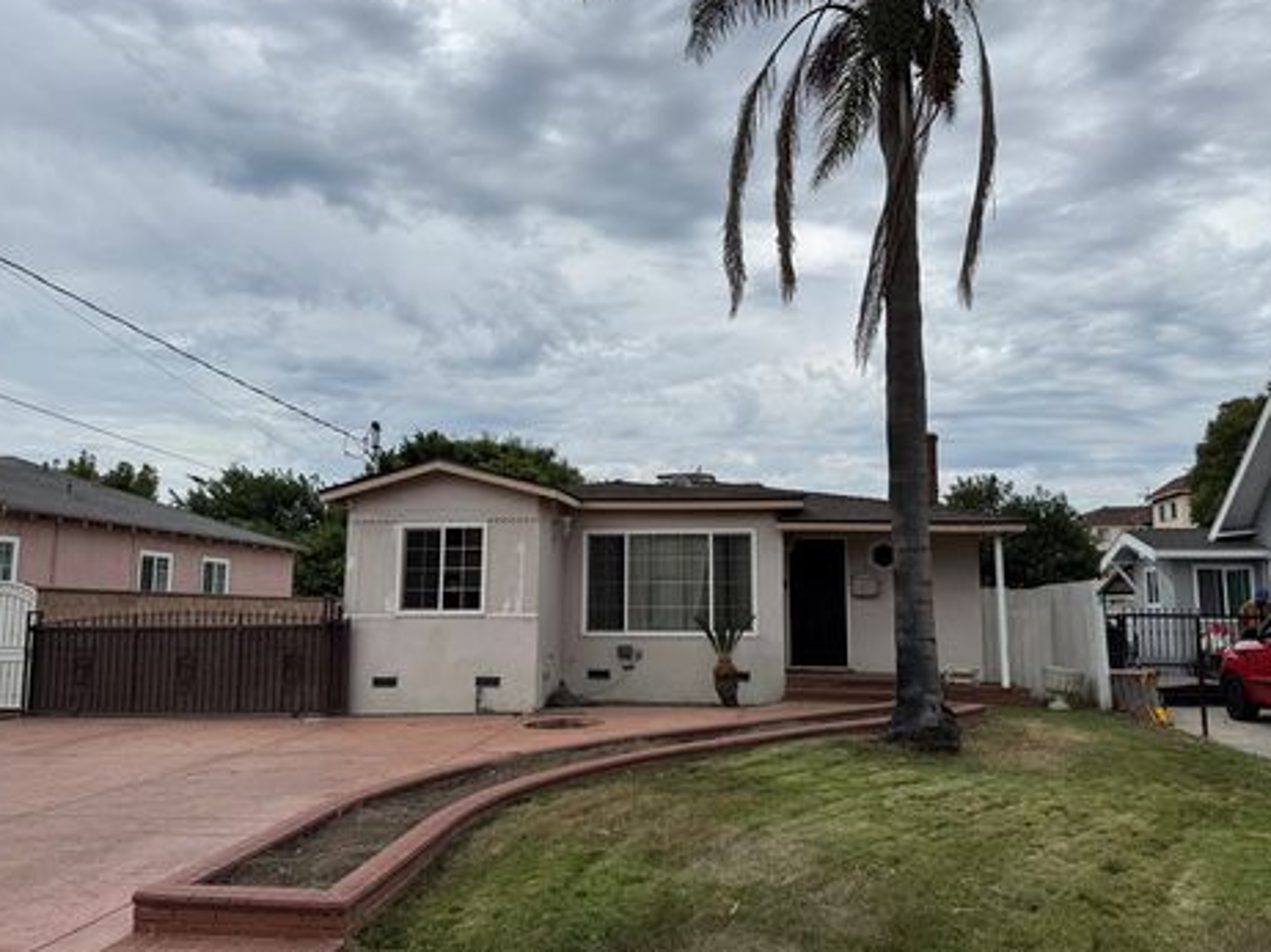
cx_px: 655
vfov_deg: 53.0
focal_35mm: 26
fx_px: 954
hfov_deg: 67.3
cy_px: 475
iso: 80
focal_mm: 6.76
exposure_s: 1/5814
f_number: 1.78
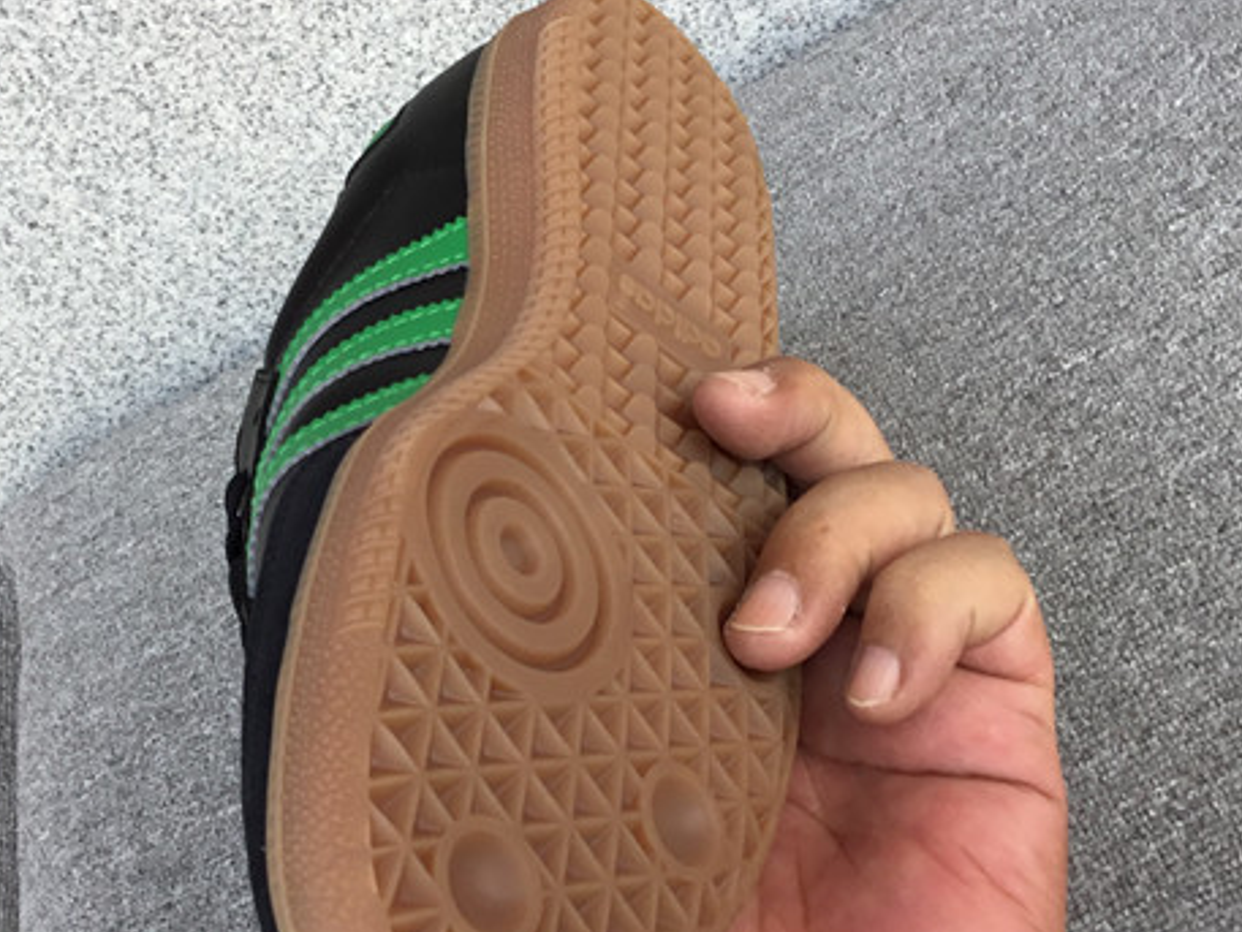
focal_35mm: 61
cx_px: 465
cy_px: 433
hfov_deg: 31.5
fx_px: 2189
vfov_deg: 24.0
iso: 25
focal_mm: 3.3
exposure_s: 1/176
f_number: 2.4
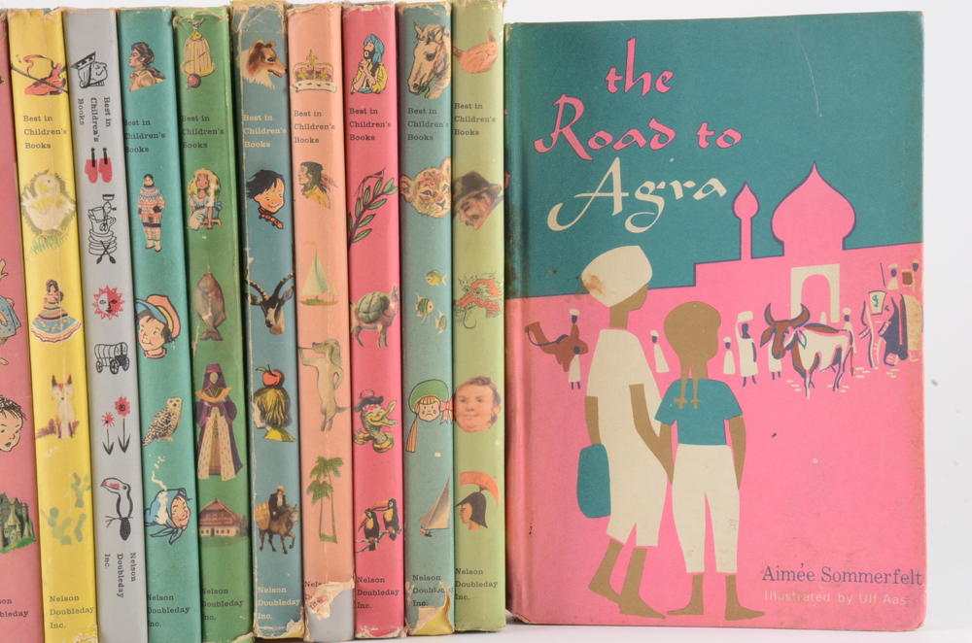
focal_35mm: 128
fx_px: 3435
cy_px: 322
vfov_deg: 10.7
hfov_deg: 16.1
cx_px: 486
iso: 100
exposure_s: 1/200
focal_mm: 85
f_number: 25
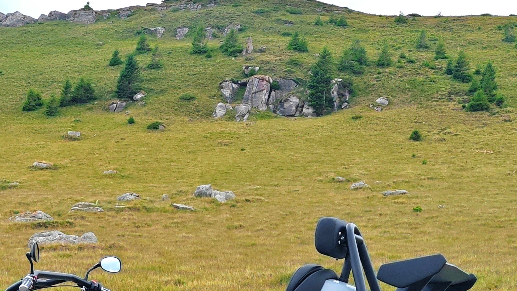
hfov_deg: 32.3
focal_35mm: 65
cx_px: 229
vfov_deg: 18.1
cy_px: 292
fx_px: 891
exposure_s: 1/2800
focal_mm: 7.62
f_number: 1.6
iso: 50
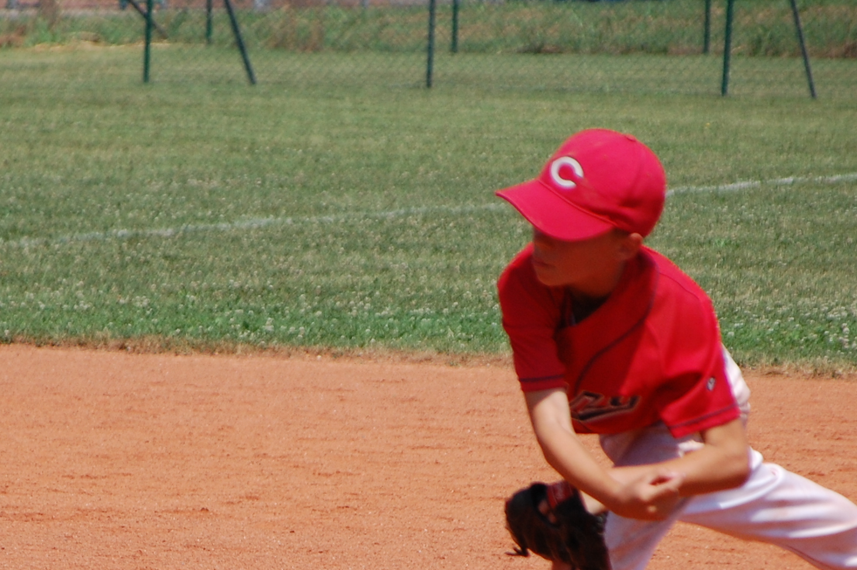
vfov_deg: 2.9
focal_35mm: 477
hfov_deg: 4.3
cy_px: 566
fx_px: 11347
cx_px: 306
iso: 400
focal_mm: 155
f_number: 6
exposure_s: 1/1600
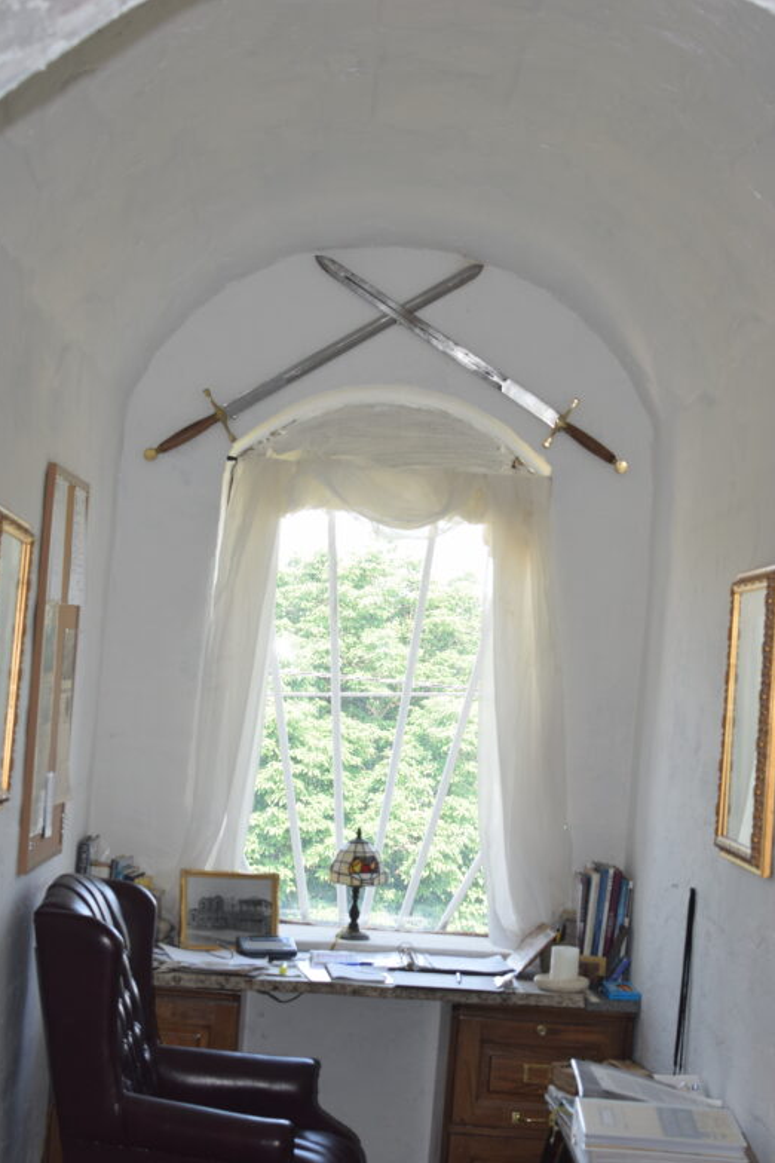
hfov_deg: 19.8
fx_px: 2217
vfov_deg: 29.2
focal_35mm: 69
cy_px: 747
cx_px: 427
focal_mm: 35
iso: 360
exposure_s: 1/125
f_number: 5.6
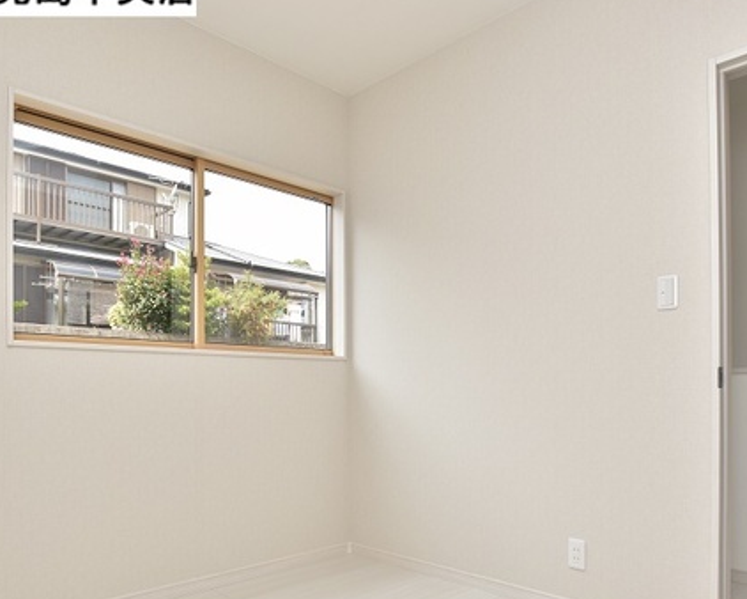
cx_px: 356
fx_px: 553
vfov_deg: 55.9
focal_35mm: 25
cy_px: 388
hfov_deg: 68.0
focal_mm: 10
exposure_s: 1/200
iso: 160
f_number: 5
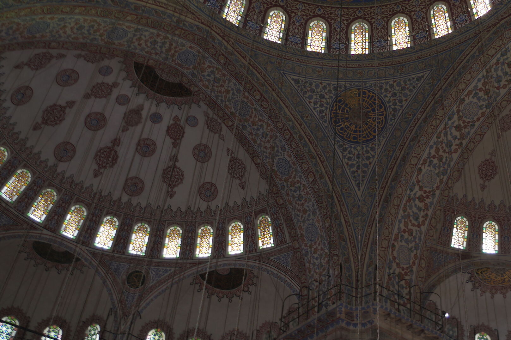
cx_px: 364
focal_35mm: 46
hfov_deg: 41.8
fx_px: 653
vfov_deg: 29.1
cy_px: 134
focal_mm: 21.25
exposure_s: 1/50
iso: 400
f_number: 4
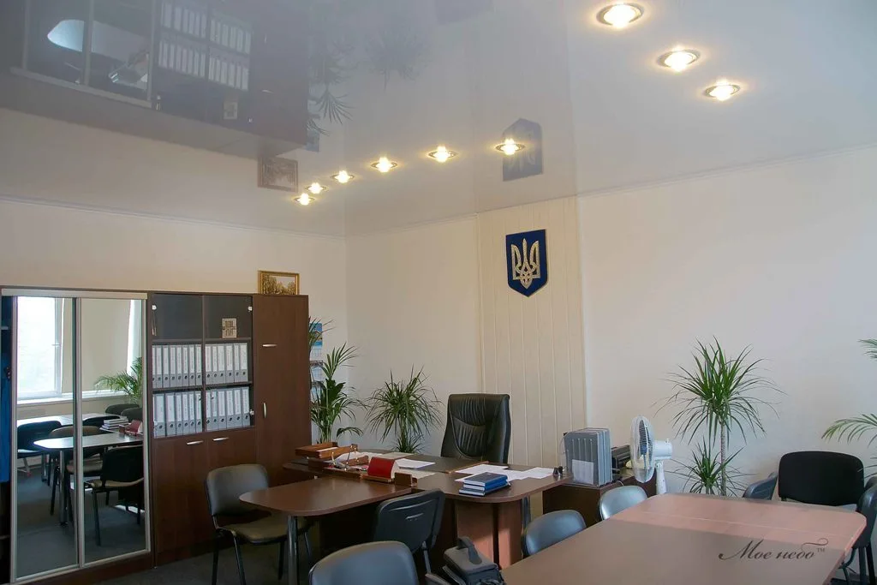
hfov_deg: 67.4
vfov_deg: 47.9
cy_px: 292
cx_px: 438
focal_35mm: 27
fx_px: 658
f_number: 5
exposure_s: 1/20
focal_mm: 18
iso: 200
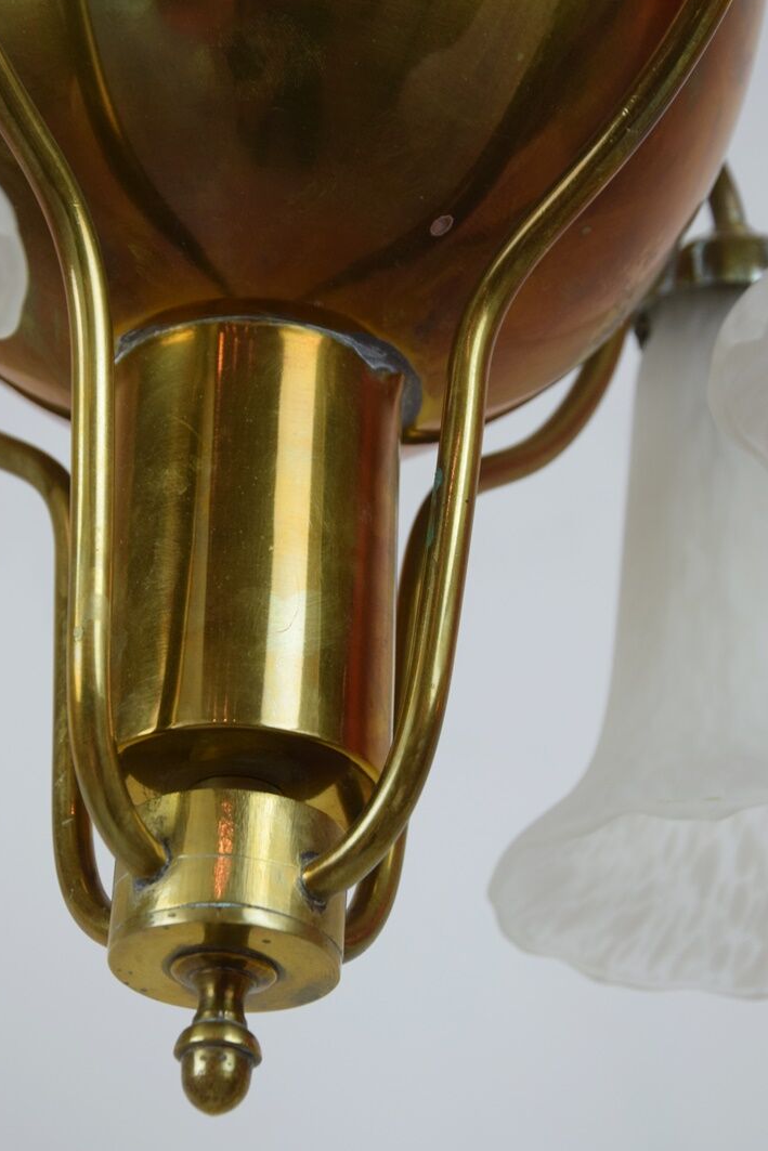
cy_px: 502
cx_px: 290
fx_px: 4190
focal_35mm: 131
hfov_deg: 10.5
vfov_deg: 15.6
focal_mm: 58
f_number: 6.3
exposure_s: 1/160
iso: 400
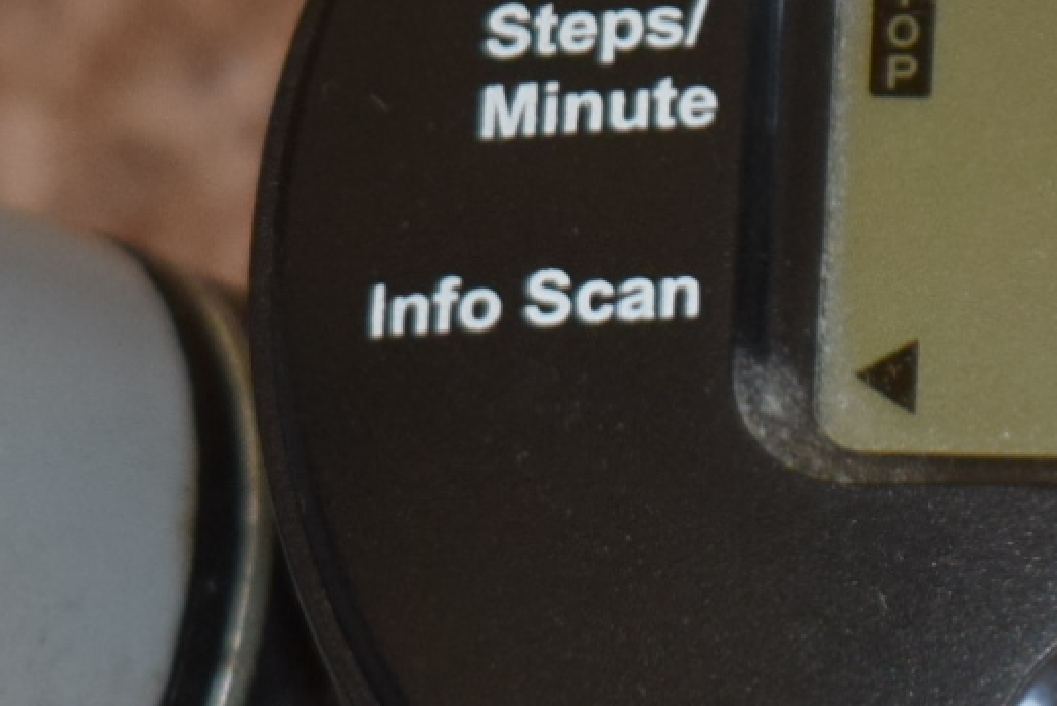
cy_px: 1033
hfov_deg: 4.3
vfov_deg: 2.9
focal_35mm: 478
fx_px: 14035
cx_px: 1629
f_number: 5.6
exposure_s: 1/60
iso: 800
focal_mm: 55
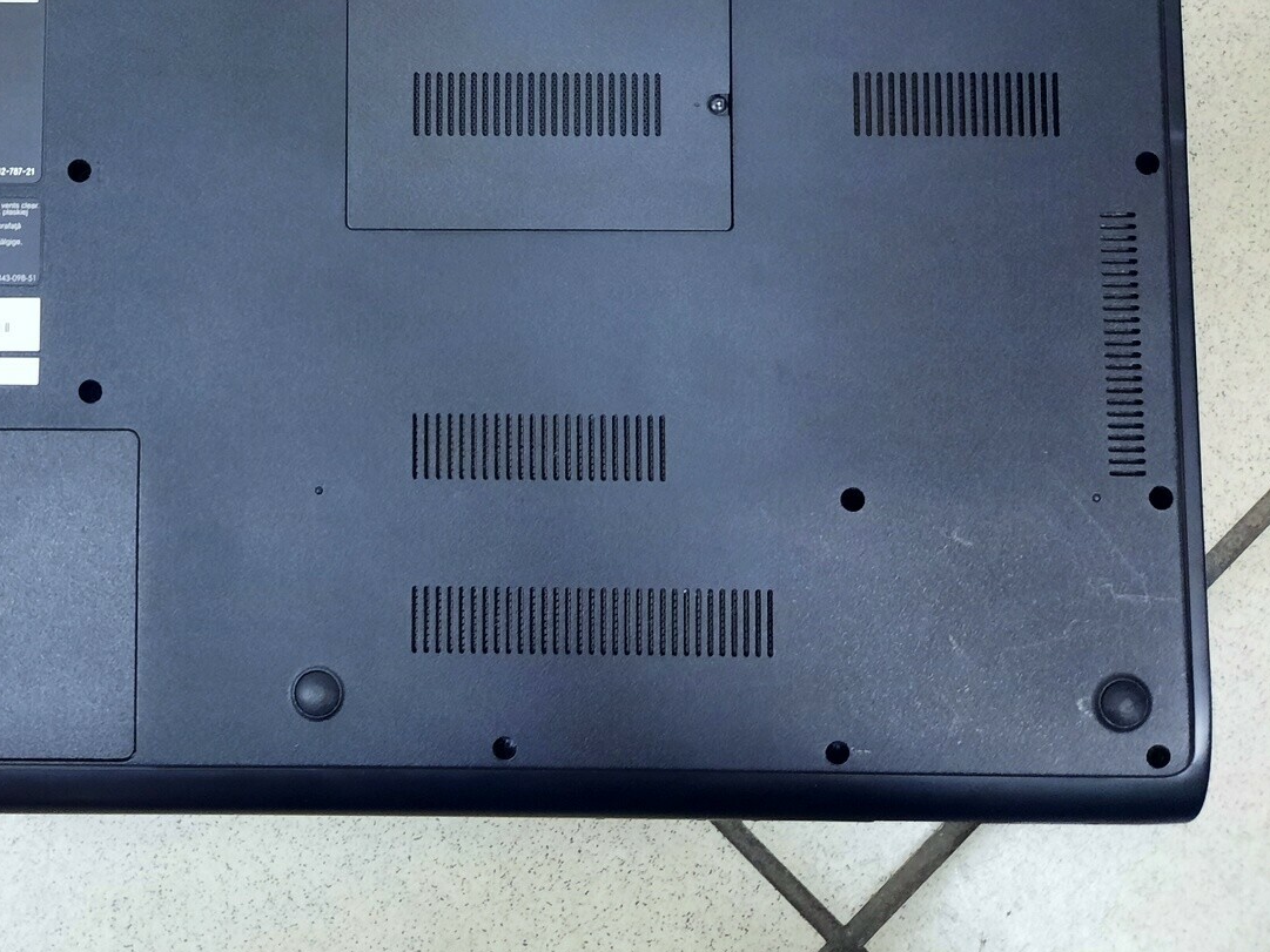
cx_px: 345
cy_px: 328
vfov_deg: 38.3
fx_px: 1358
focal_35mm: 37
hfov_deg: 48.5
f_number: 2
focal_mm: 4.6
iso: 640
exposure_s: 1/25
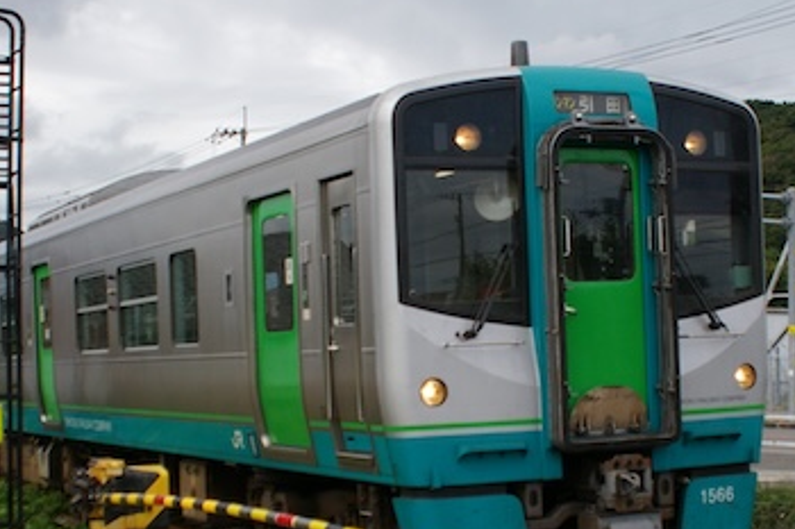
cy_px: 349
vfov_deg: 18.9
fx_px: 1589
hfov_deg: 28.0
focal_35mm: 72
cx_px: 461
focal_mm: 28
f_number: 4
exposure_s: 1/3000
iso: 400
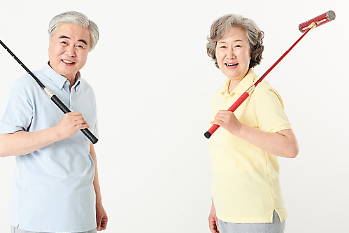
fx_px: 815
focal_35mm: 84
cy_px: 106
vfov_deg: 16.3
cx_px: 149
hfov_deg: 24.2
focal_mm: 70
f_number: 14
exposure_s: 1/125
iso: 100
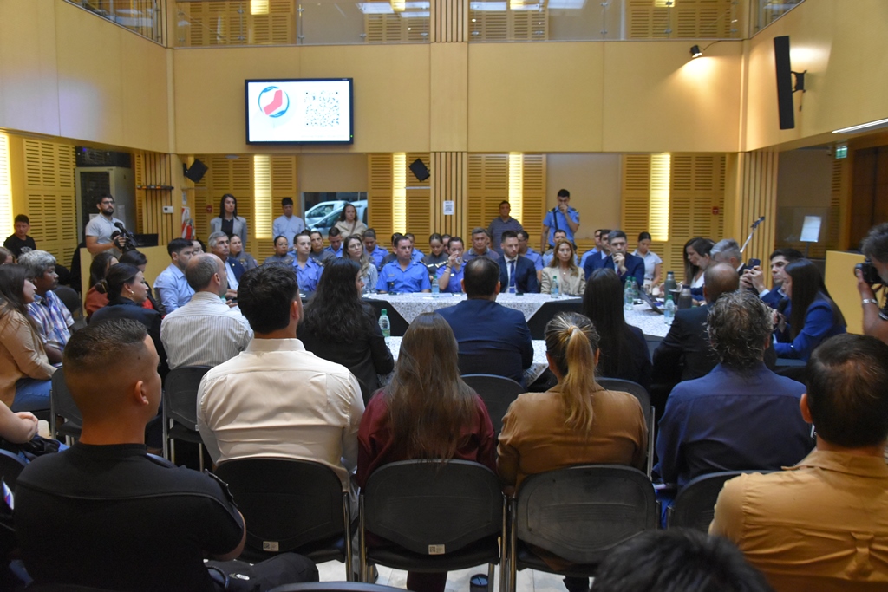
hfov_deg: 57.2
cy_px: 296
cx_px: 444
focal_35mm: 33
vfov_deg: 40.0
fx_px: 814
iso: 3600
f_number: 3.8
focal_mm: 22
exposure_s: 1/125
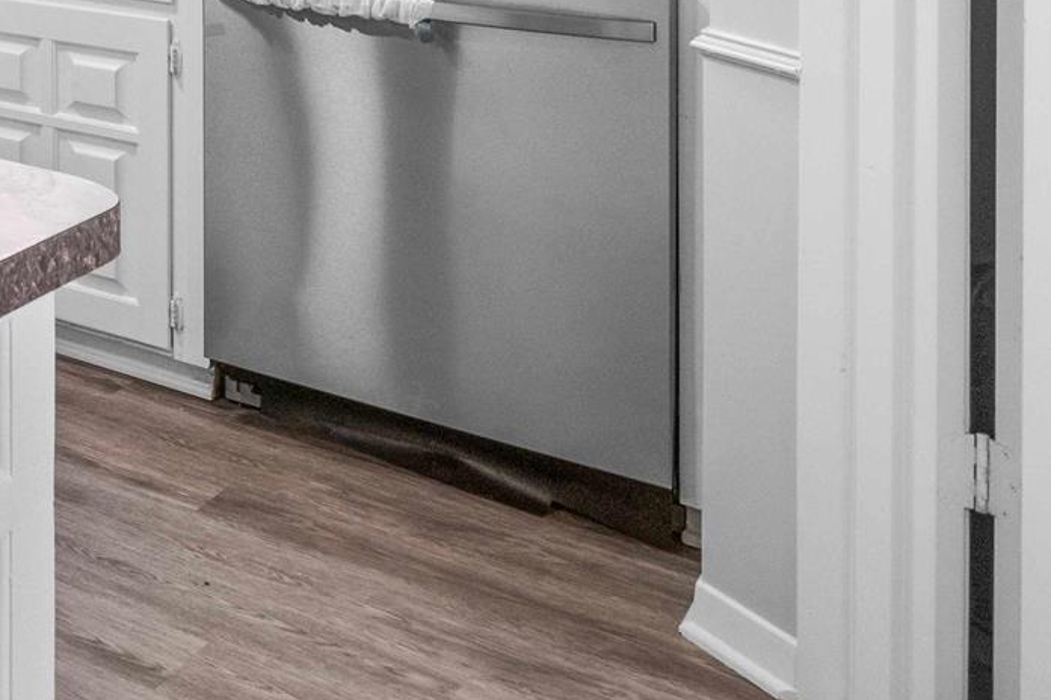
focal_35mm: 53
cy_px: -369
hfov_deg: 21.4
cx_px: -897
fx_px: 1547
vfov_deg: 21.2
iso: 500
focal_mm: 12
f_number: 9
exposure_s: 1/5
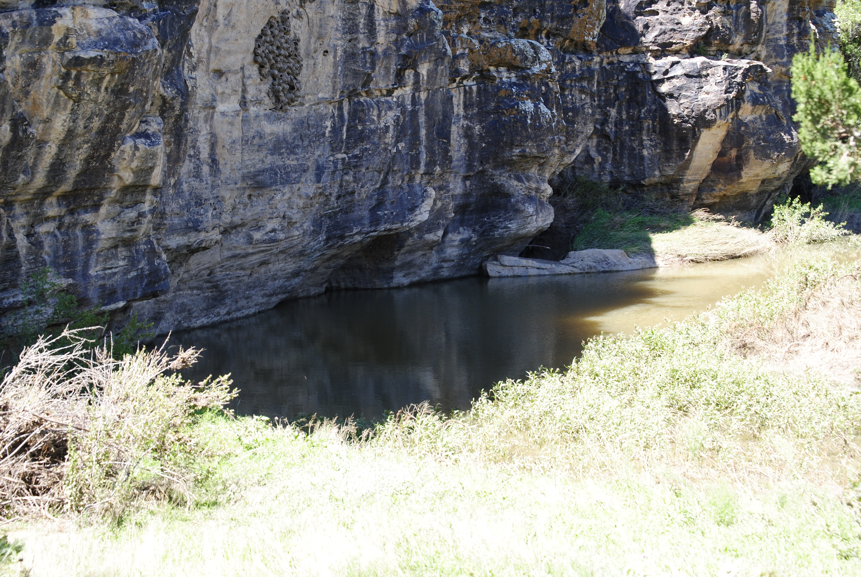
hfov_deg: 24.6
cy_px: 288
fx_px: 1975
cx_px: 430
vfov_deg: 16.6
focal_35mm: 82
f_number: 8
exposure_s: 1/80
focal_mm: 55
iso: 200
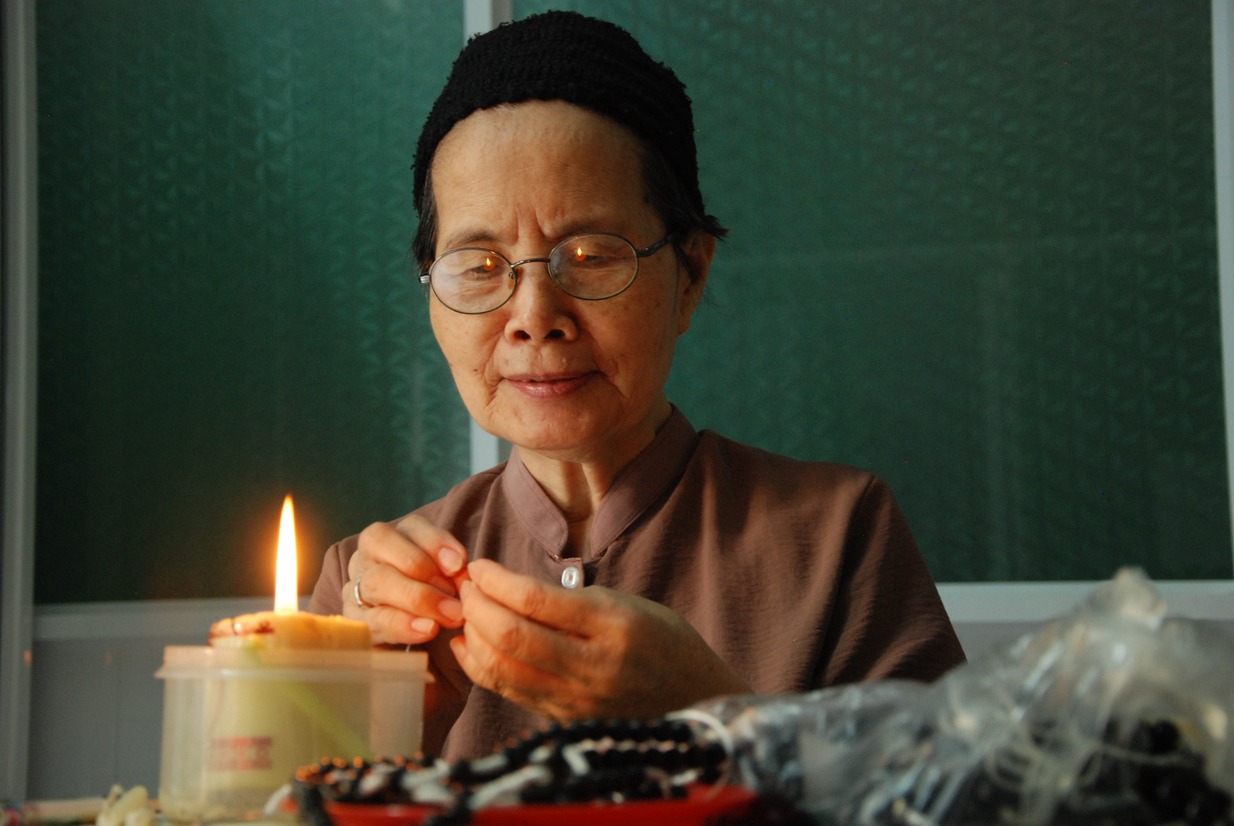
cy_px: 413
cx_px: 617
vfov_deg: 20.2
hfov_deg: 29.8
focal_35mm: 68
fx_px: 2317
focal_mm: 45
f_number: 4.8
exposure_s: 1/20
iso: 640
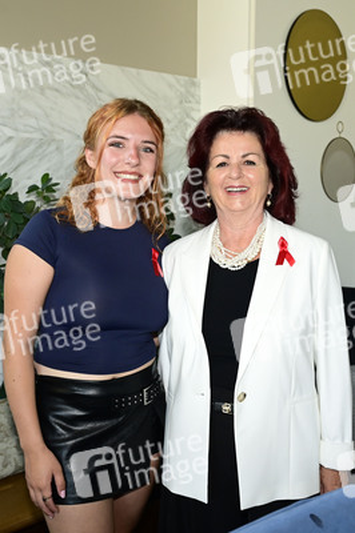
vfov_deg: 59.5
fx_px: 467
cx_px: 178
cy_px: 266
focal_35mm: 32
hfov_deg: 41.6
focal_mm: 31.5
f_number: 5
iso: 1600
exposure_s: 1/200
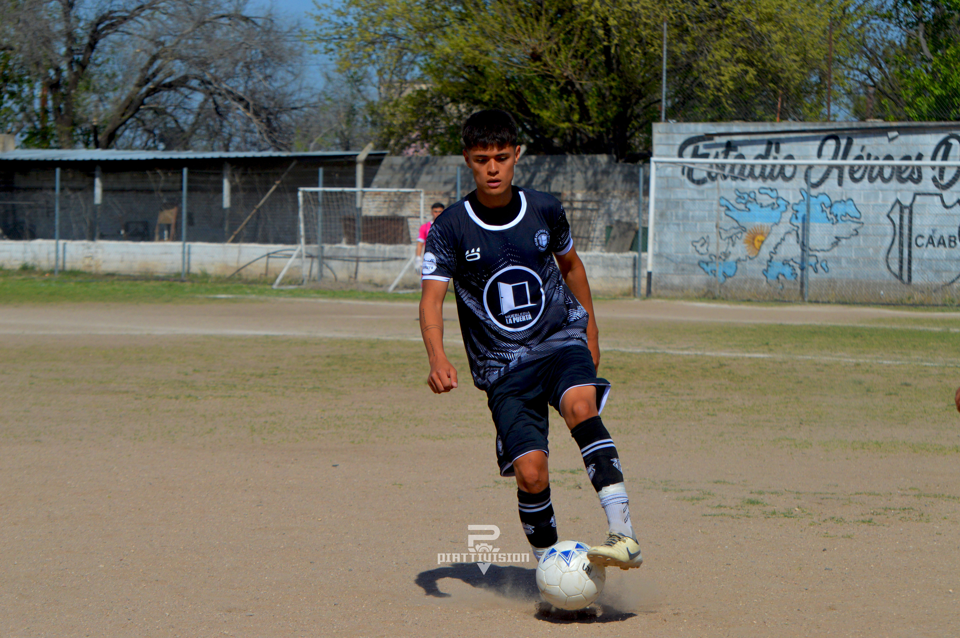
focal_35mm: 129
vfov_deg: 10.6
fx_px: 3437
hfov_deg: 15.9
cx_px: 480
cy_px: 319
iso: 400
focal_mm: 86
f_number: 7.1
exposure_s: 1/2000
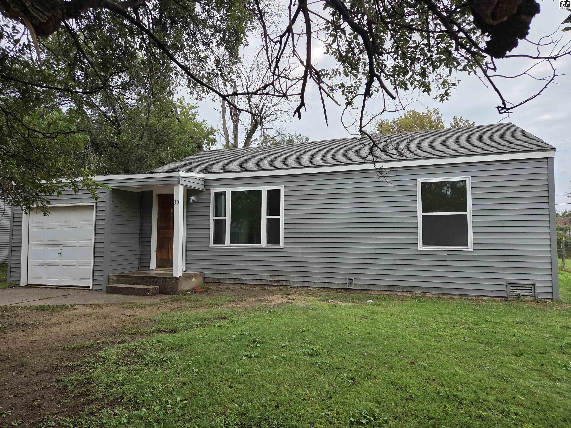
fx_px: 379
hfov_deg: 73.9
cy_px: 214
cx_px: 286
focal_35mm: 23
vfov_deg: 58.9
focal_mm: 5.4
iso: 80
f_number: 1.8
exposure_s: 1/1690
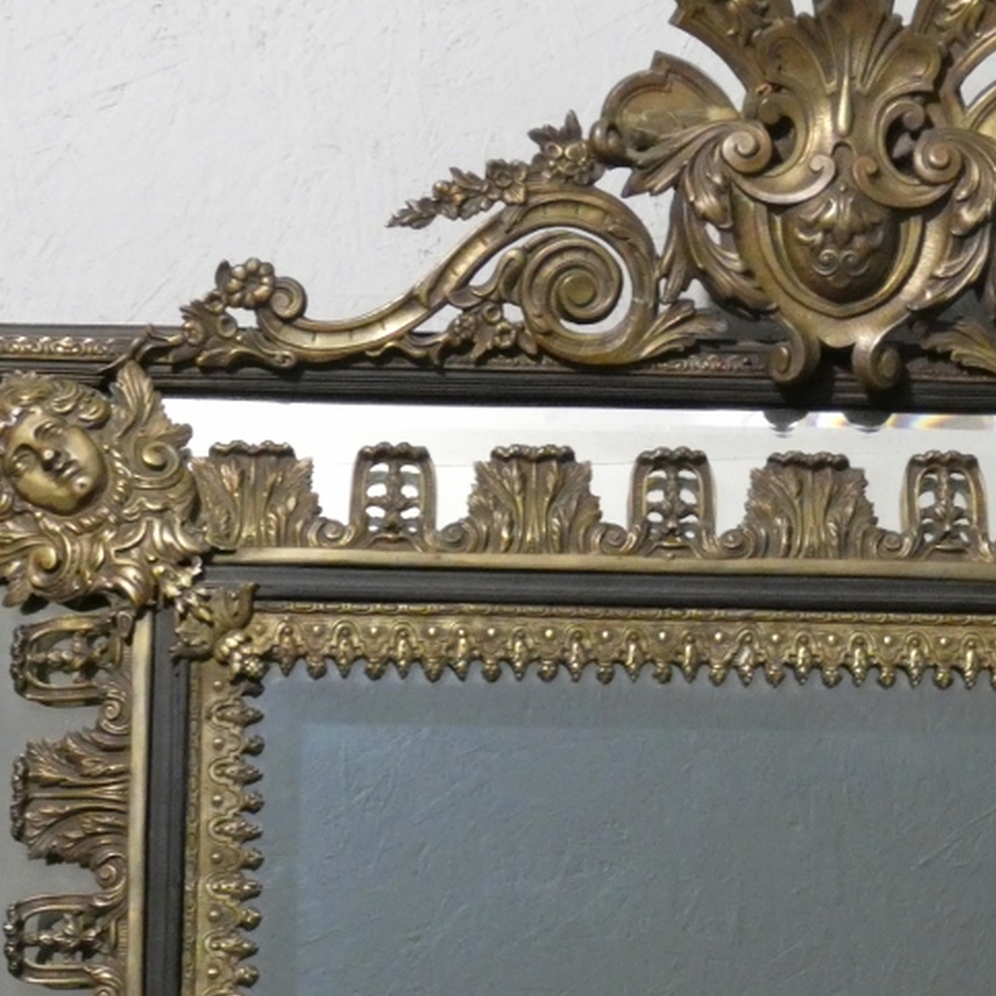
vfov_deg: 8.1
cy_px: 347
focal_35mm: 216
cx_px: 864
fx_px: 7031
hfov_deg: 8.1
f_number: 5
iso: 1250
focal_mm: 20.5
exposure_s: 1/80
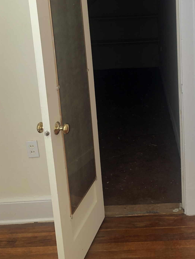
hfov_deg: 31.1
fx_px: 345
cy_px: 65
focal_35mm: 46
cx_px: 140
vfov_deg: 40.1
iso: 80
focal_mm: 3.99
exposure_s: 1/120
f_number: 1.8
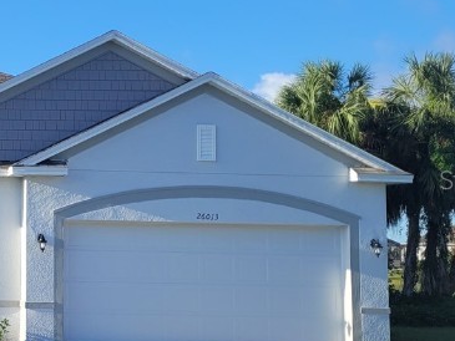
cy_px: 179
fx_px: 960
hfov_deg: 24.4
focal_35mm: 73
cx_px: -81
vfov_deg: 20.2
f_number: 1.8
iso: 40
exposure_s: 1/1513
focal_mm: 5.4
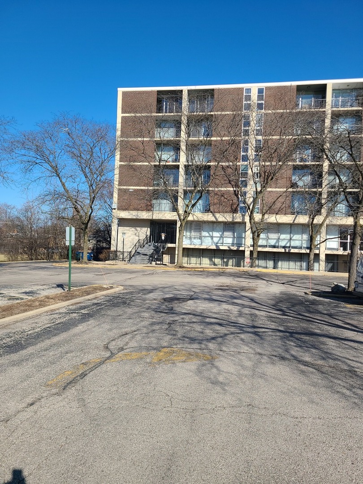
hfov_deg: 53.1
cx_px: 182
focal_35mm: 26
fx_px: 364
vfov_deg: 67.3
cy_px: 242
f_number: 1.8
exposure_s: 1/2169
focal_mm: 5.4
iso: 40
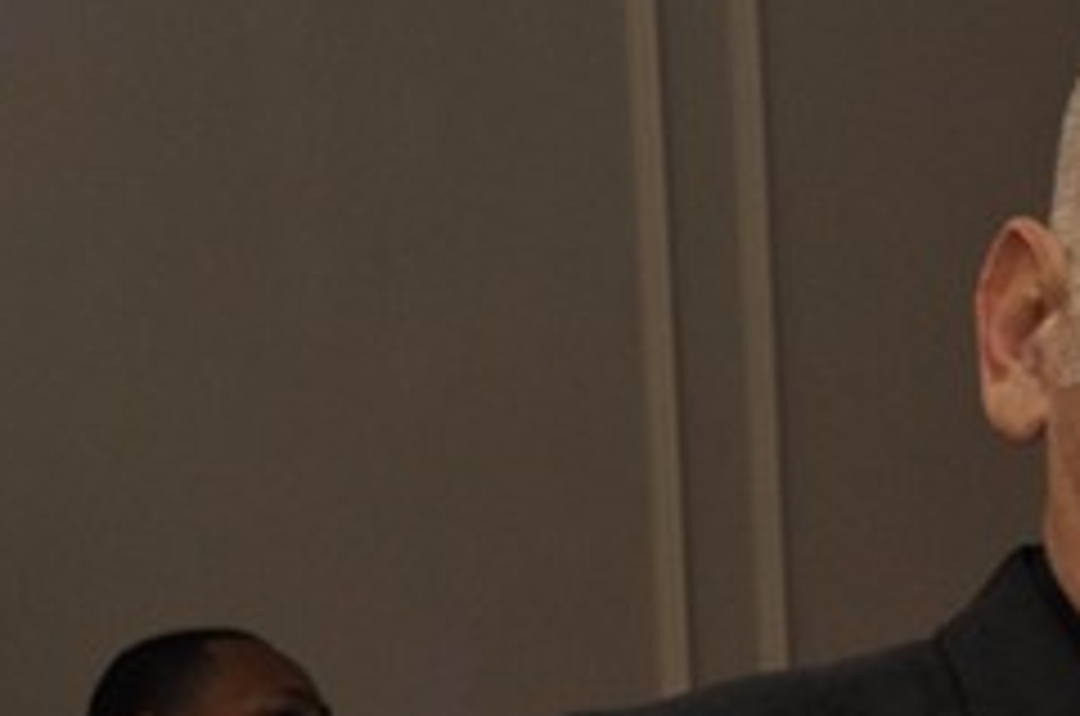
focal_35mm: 219
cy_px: 946
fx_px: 6559
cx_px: 2012
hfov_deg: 9.0
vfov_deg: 6.2
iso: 400
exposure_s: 1/60
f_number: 5
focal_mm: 35
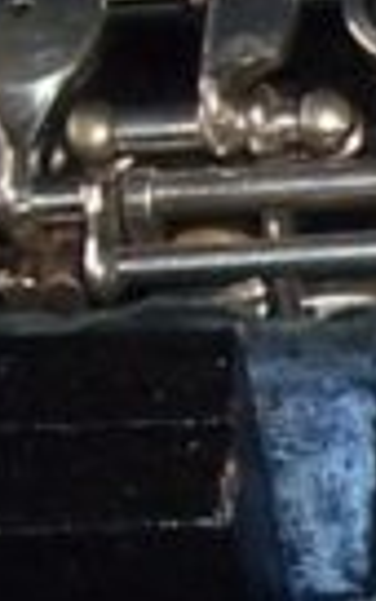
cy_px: 548
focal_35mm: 272
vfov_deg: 7.7
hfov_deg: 4.7
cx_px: 920
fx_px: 4460
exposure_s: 1/60
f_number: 2.7
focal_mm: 5.6
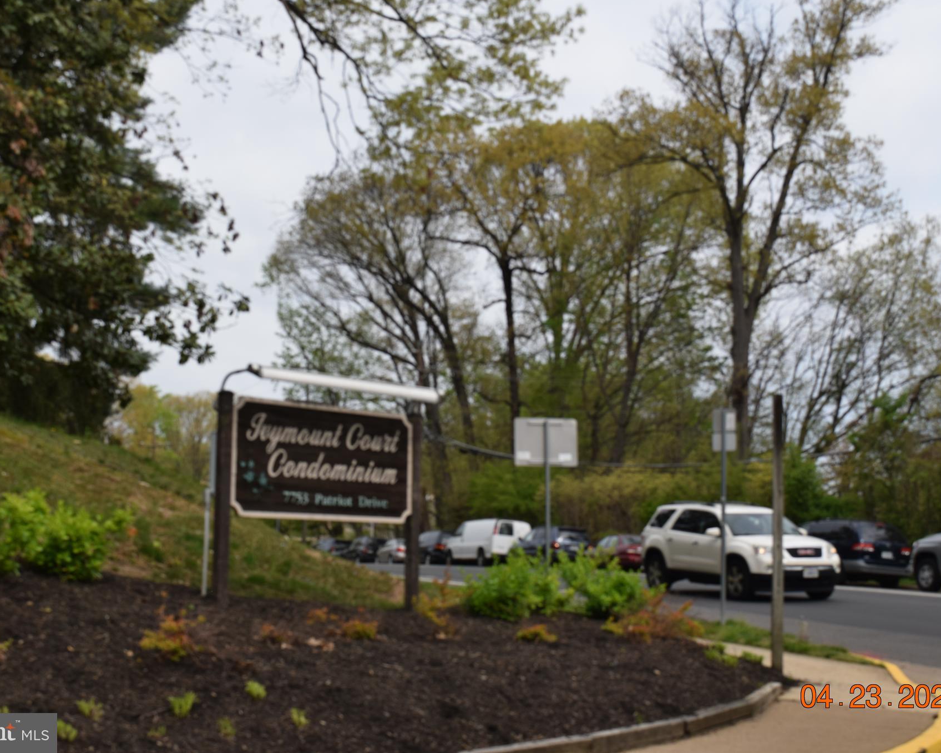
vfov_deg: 29.7
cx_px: 502
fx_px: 1420
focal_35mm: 51
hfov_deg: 36.6
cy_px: 375
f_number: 9
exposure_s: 1/320
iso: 200
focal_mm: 30
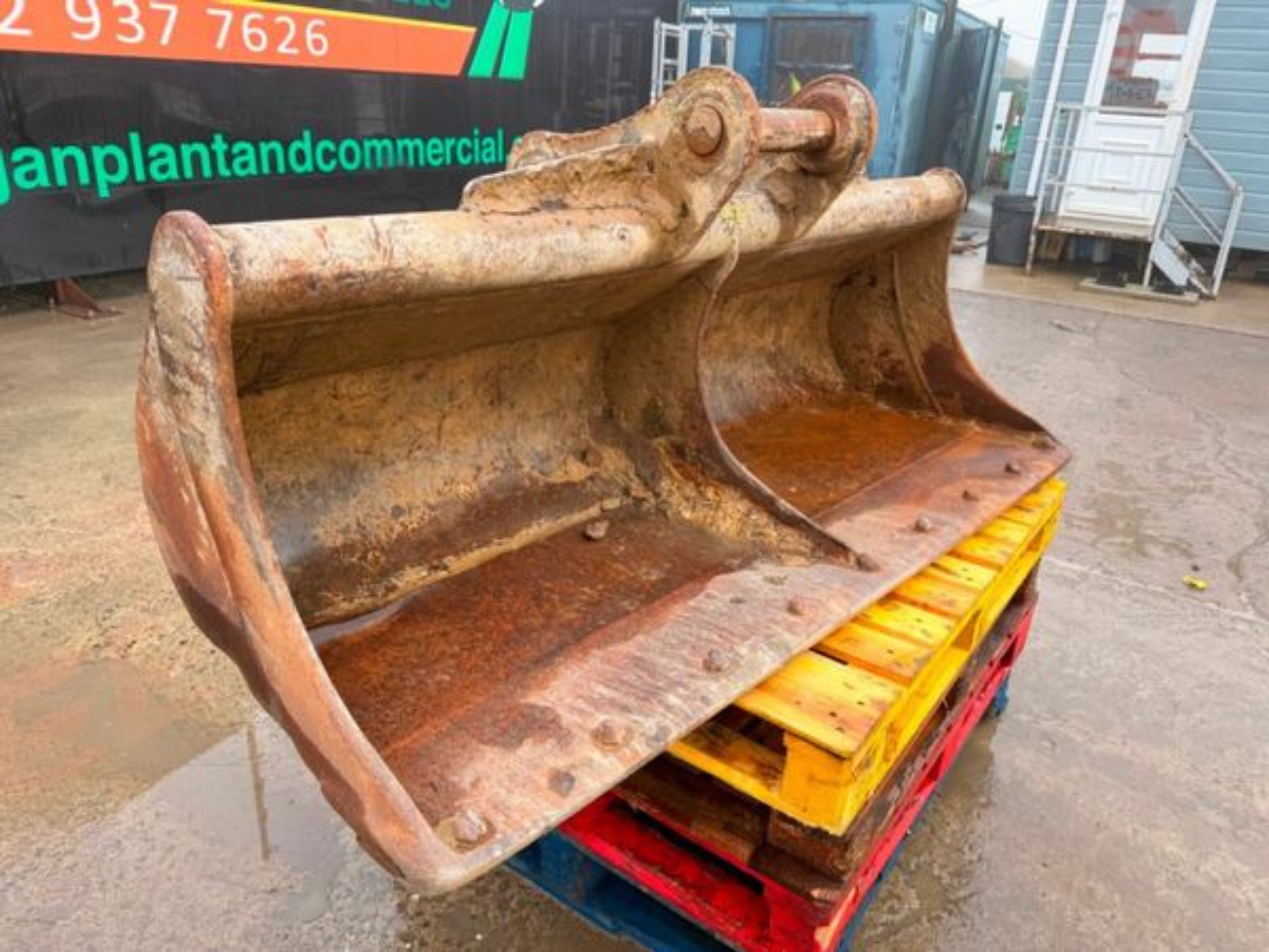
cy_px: 476
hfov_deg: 71.6
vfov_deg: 56.8
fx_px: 880
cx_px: 634
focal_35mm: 24
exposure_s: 1/208
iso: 64
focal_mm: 6.76
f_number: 1.78
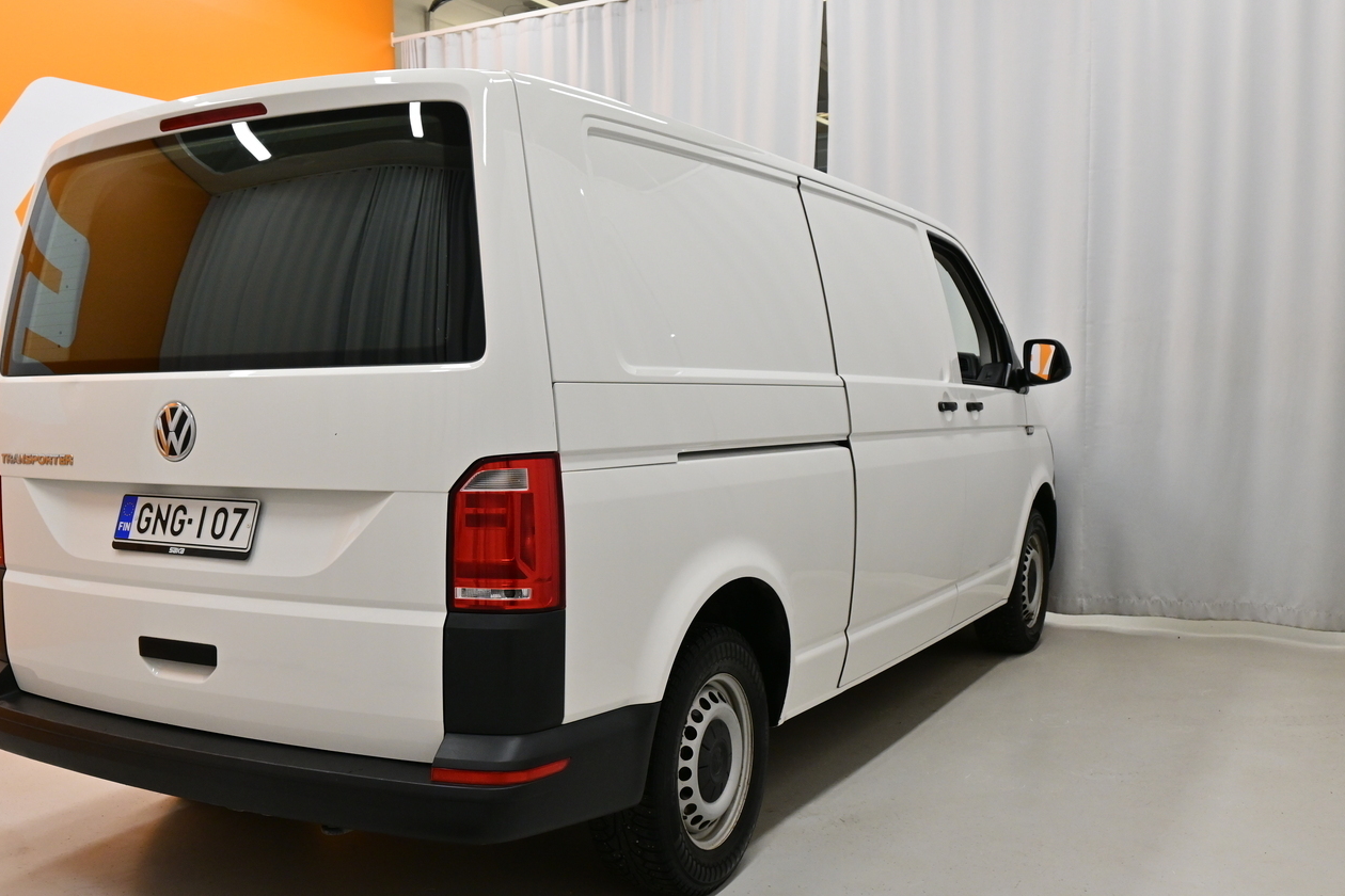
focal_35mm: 37
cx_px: 534
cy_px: 551
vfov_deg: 36.1
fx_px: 1369
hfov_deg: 52.0
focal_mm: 19
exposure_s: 1/100
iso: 800
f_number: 5.6
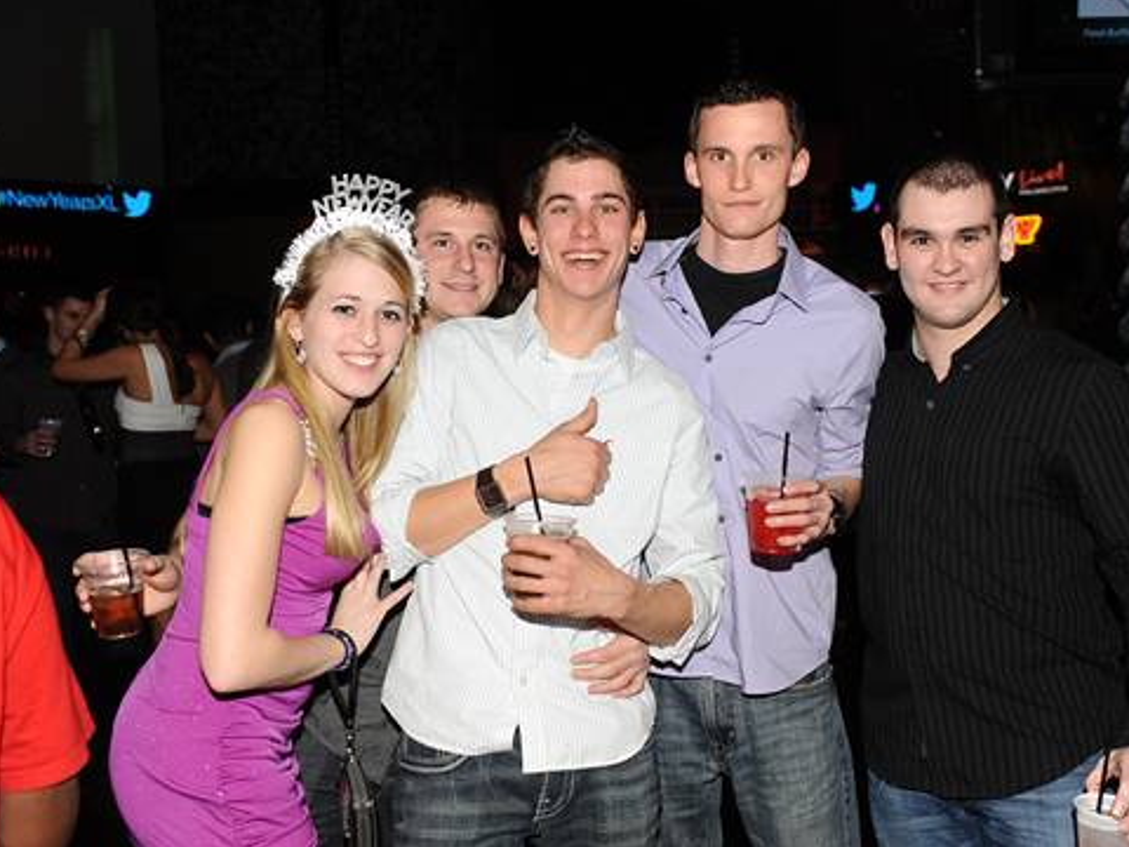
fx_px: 1435
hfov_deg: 42.9
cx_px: 595
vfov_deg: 32.9
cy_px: 421
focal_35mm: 44
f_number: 4.8
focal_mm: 40
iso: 1100
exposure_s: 1/250
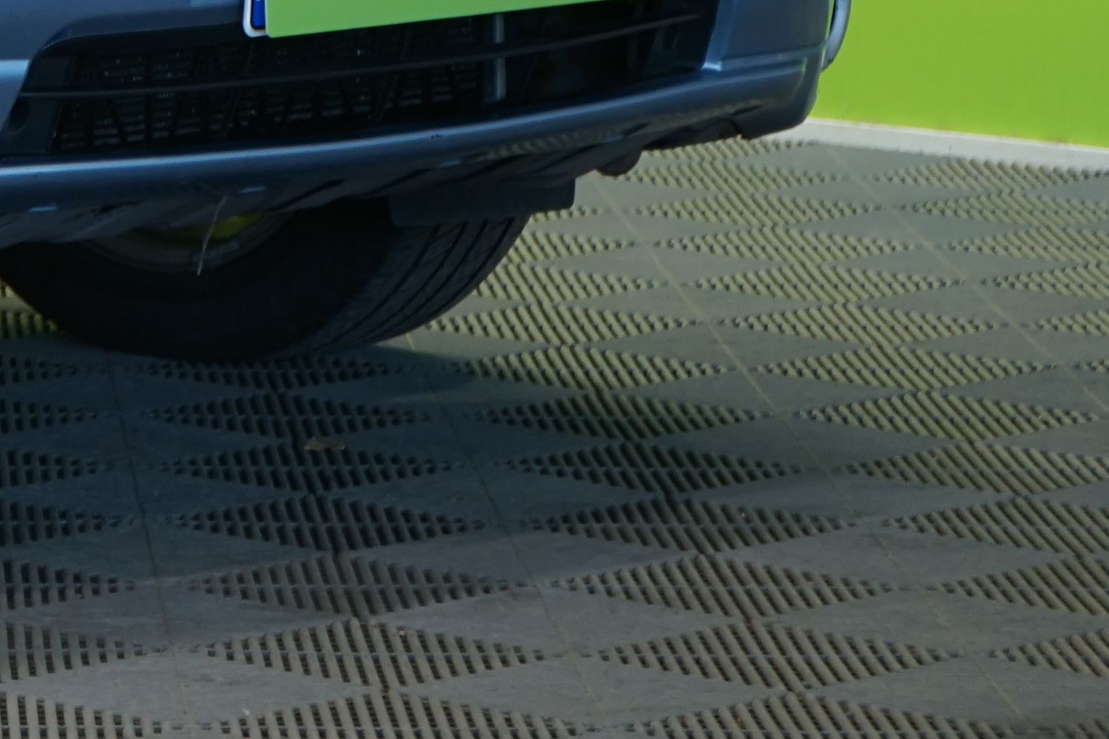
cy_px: -512
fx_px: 7146
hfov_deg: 8.5
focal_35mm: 232
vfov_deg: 5.8
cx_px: -1011
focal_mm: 59
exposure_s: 1/25
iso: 400
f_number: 5
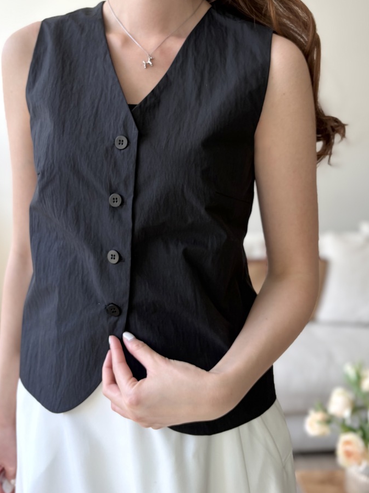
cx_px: 183
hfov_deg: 48.2
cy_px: 253
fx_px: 412
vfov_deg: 61.7
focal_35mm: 29
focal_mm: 5.96
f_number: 1.6
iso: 40
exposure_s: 1/173
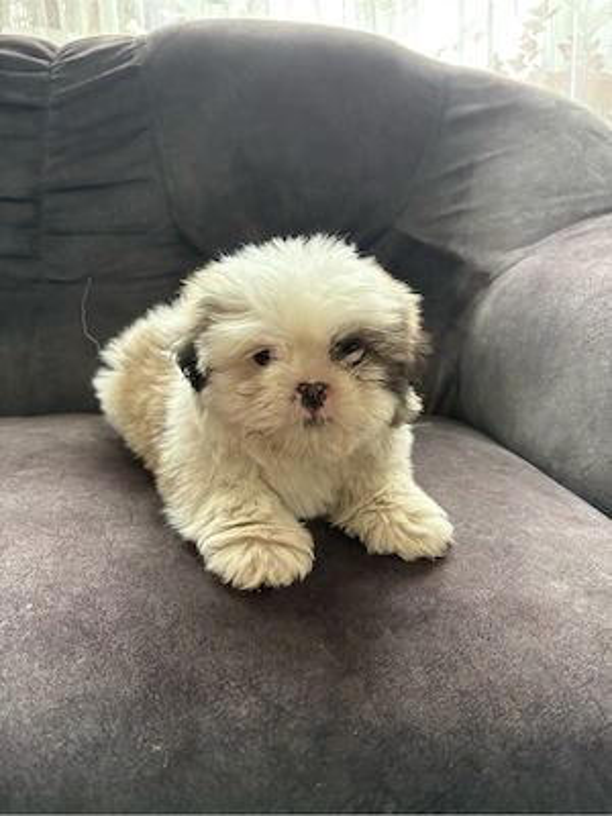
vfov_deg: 67.3
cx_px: 306
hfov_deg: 53.1
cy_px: 408
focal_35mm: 26
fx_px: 613
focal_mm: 5.96
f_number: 1.6
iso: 320
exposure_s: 1/60
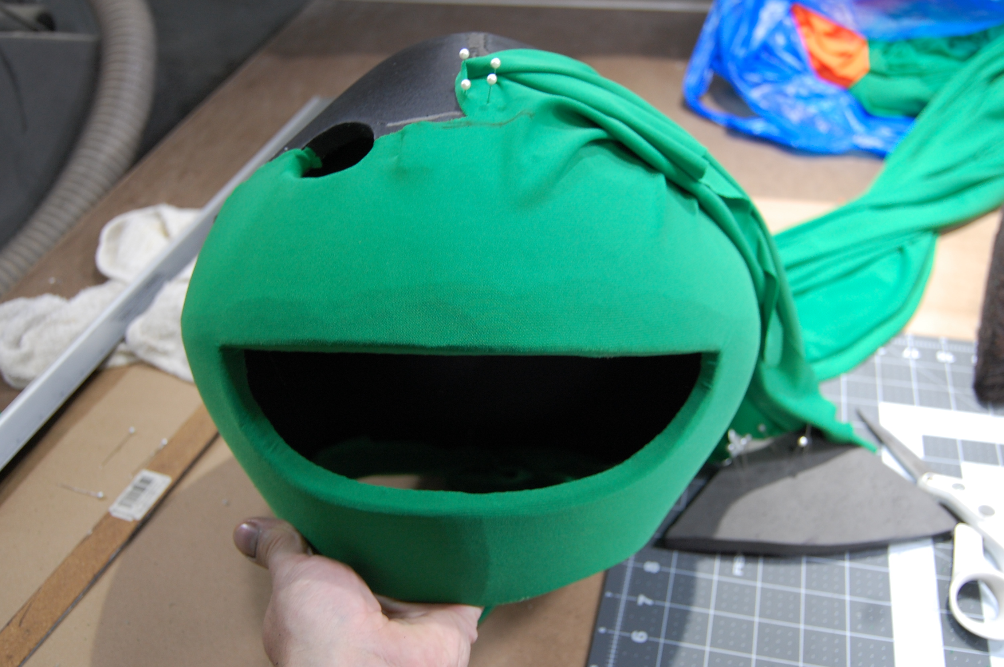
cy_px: 314
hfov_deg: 53.2
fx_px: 1003
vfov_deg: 36.8
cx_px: 496
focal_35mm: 36
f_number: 3.8
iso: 400
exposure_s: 1/40
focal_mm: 22
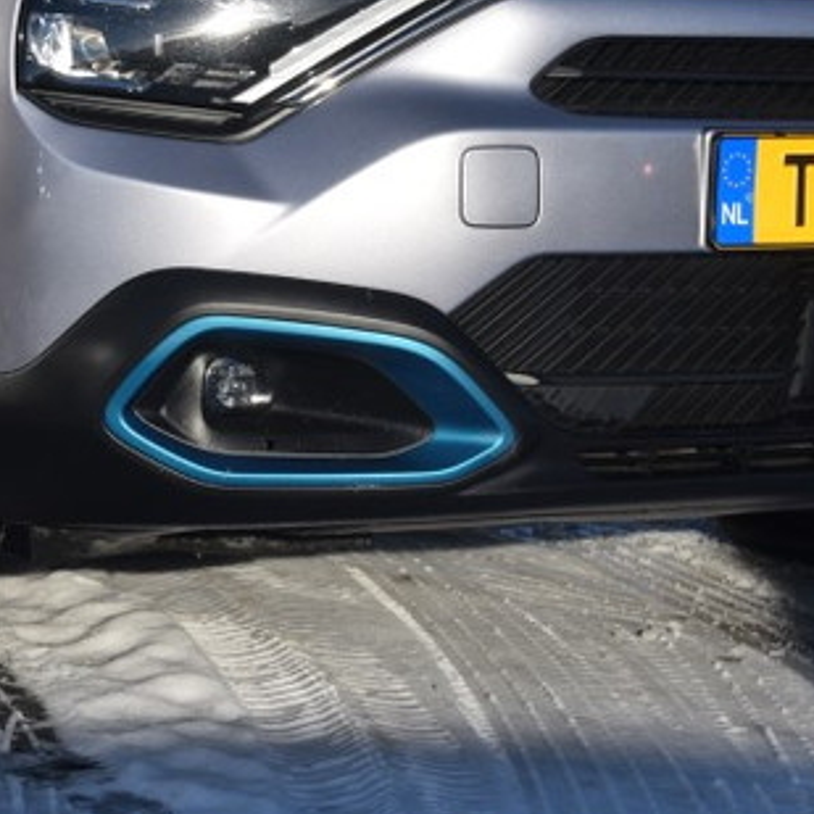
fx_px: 3592
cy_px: -38
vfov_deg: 12.7
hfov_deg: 12.9
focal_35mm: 135
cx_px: 121
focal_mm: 32
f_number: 10
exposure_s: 1/400
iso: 200
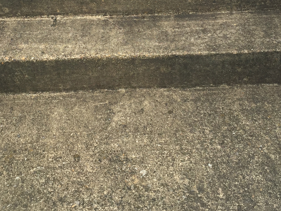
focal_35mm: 58
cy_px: 37
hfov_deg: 33.2
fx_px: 471
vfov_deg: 24.7
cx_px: 116
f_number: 2.2
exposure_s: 1/430
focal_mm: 4.15
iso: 32
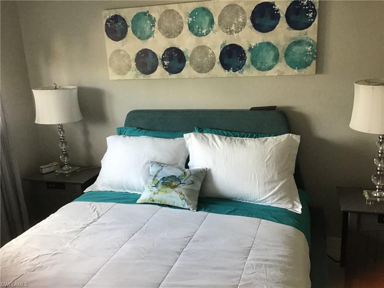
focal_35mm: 31
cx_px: 192
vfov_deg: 45.4
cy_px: 144
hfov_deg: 58.4
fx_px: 344
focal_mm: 3.3
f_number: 2.4
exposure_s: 1/30
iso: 50
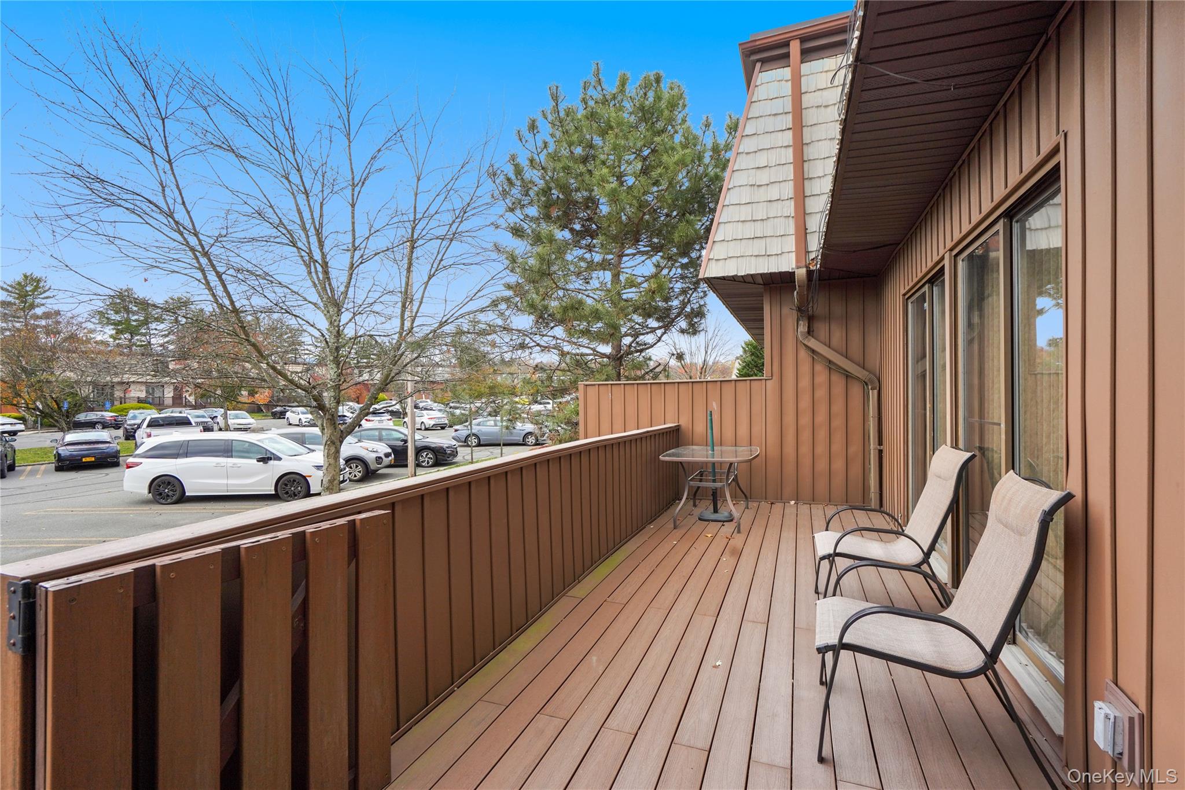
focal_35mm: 16
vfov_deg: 73.7
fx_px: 527
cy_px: 395
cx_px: 592
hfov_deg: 96.7
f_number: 9
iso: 400
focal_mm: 16
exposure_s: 1/250
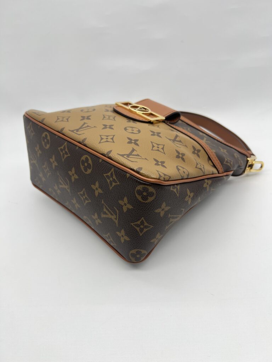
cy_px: 181
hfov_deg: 53.1
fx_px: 272
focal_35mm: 26
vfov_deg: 67.3
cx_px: 136
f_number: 1.5
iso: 32
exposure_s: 1/129
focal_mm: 5.7
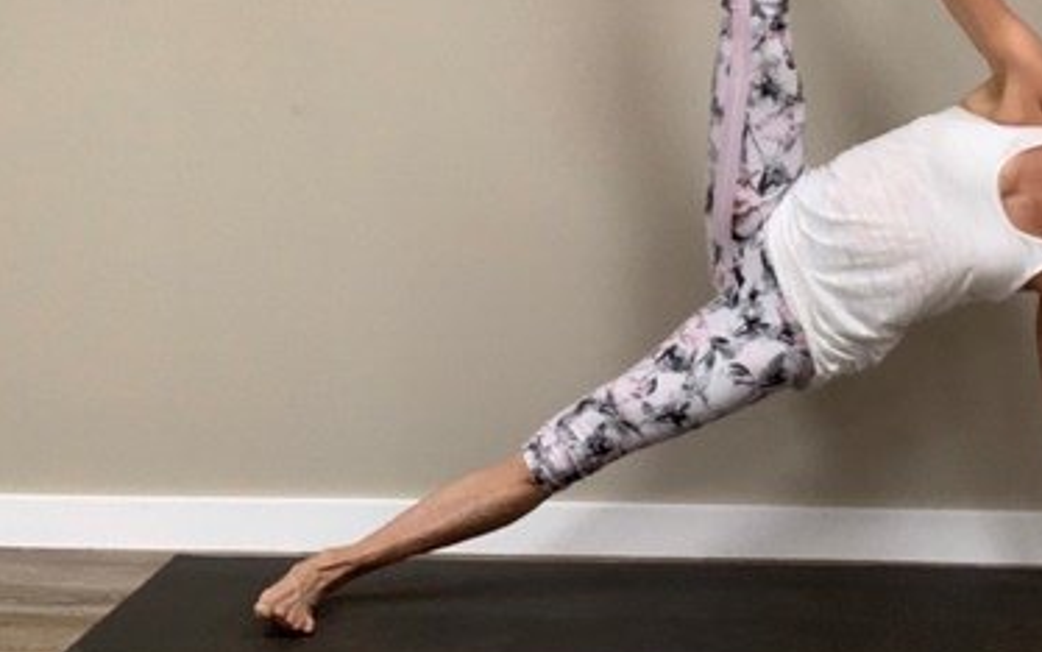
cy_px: 156
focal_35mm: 58
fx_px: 1648
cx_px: 752
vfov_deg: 22.2
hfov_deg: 34.5
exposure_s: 1/60
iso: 160
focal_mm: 2.87
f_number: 2.2
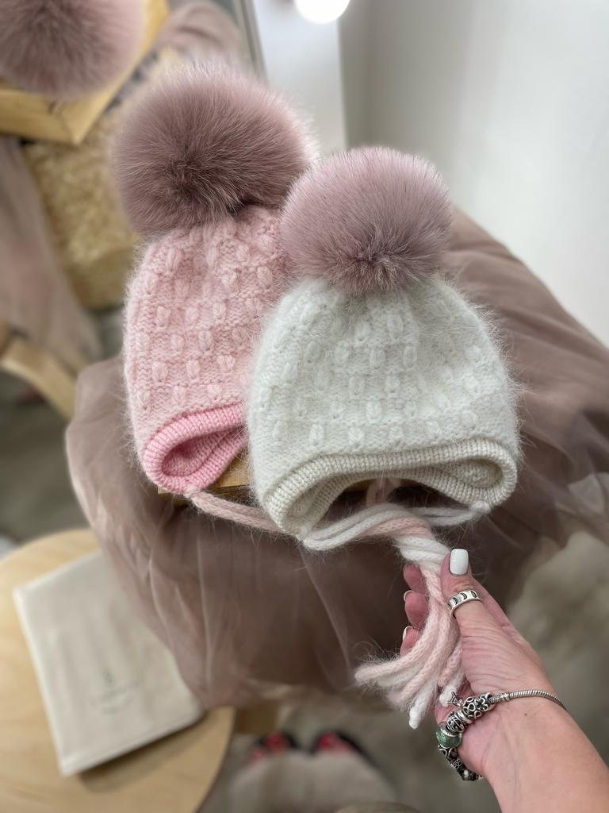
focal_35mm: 26
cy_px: 406
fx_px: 610
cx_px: 304
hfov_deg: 53.1
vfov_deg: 67.3
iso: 40
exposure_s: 1/121
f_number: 1.6
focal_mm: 4.2
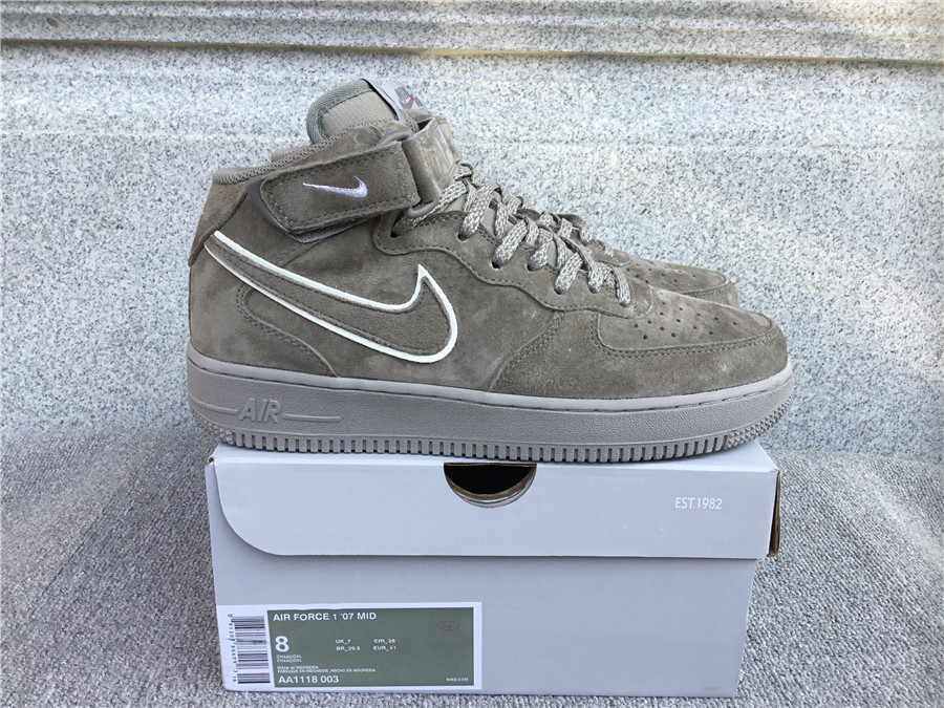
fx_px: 845
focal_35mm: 31
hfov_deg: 58.4
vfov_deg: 45.4
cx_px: 472
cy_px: 354
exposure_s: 1/230
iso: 25
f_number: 2.4
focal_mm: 3.3
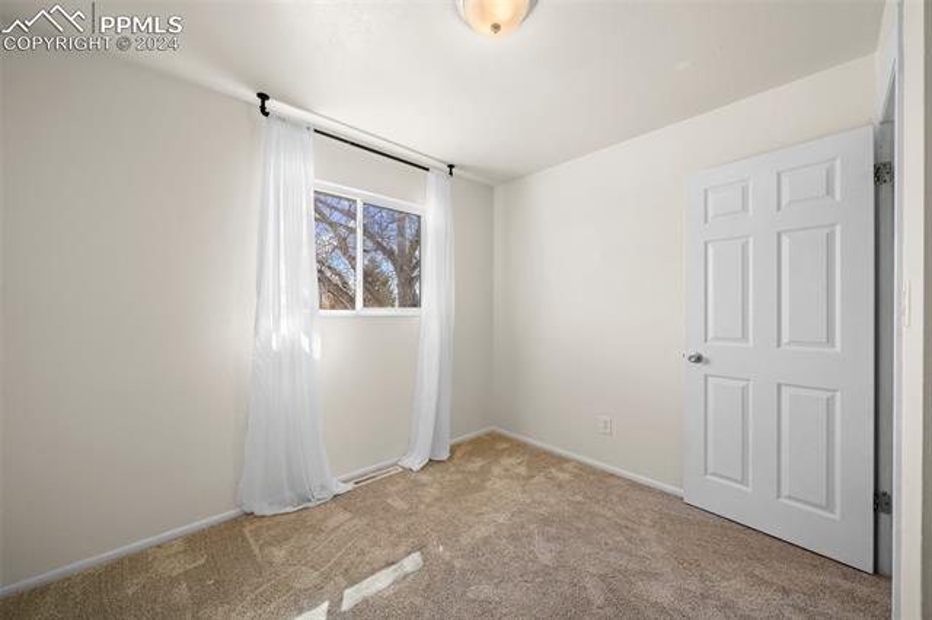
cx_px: 466
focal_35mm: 13
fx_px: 336
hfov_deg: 108.4
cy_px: 310
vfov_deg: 85.4
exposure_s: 1/30
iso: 6400
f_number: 10
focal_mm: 13
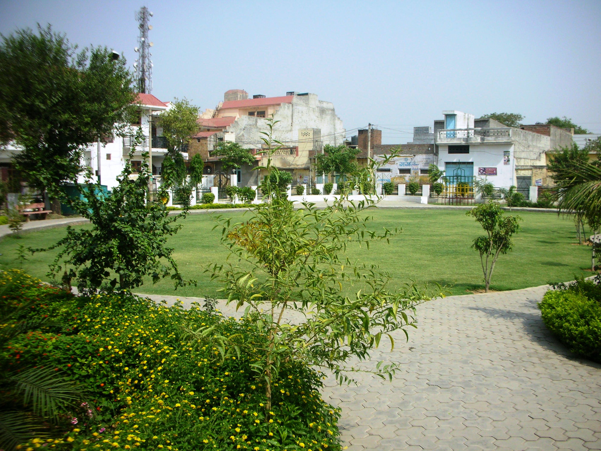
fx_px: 608
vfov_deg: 40.7
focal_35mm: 35
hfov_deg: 52.6
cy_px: 226
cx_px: 300
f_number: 8.5
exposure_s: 1/140
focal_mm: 5.8
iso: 50
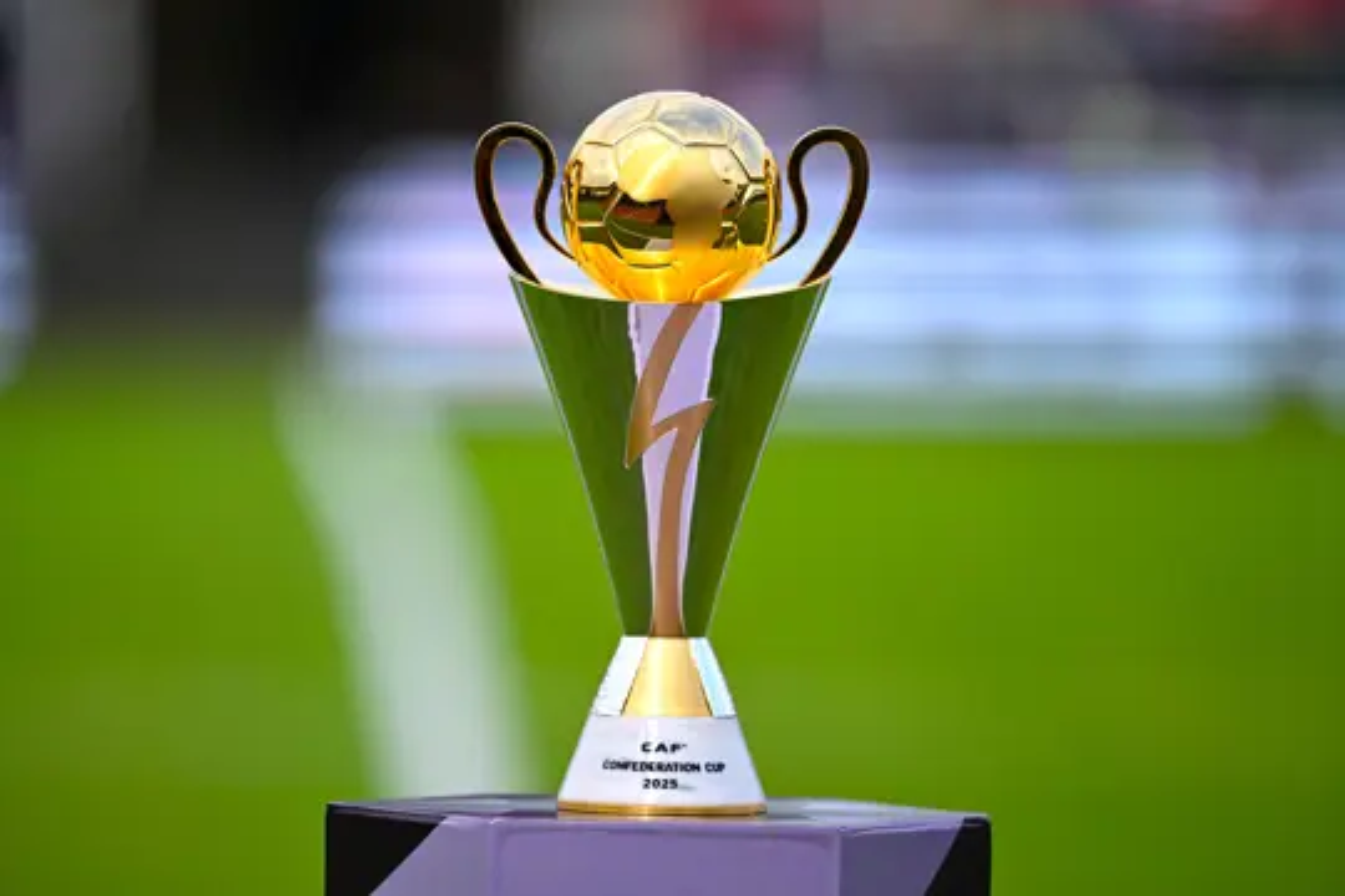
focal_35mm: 400
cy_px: 448
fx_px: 14943
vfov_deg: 3.4
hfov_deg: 5.2
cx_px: 672
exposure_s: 1/2500
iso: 250
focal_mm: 400
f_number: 3.2
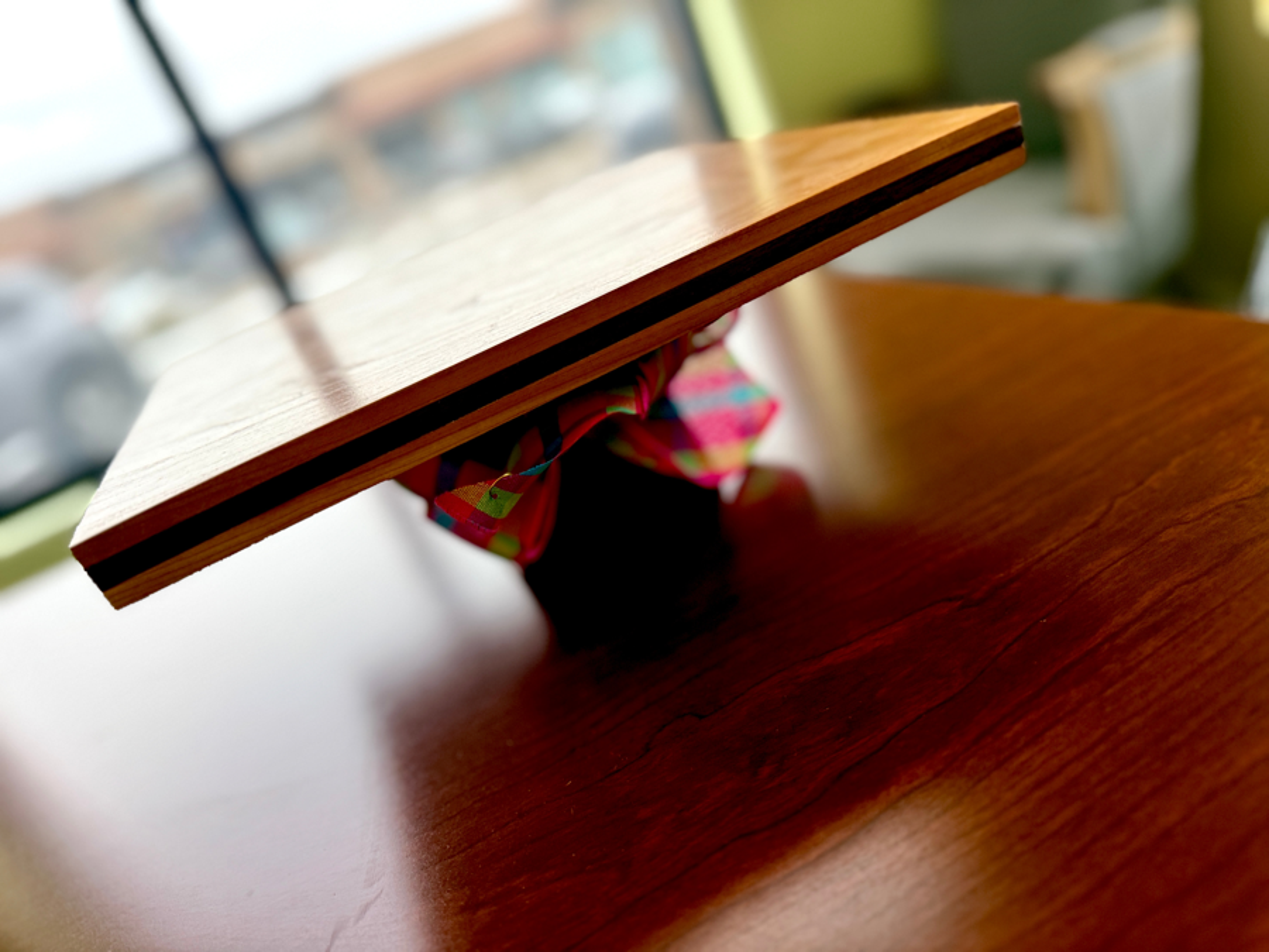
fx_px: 880
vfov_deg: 56.8
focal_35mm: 24
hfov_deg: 71.6
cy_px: 476
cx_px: 634
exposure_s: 1/111
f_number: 1.78
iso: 200
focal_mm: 6.76
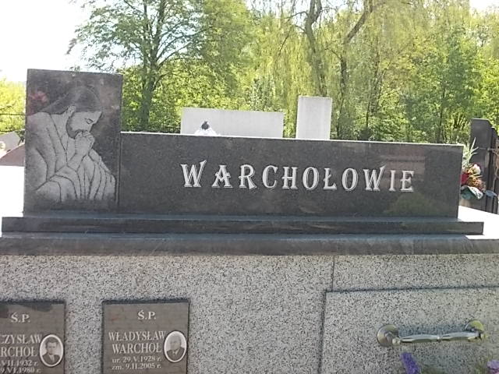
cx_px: 250
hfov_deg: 37.5
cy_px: 187
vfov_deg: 28.6
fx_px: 735
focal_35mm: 51
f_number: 3.6
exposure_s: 1/125
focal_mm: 7.2
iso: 80
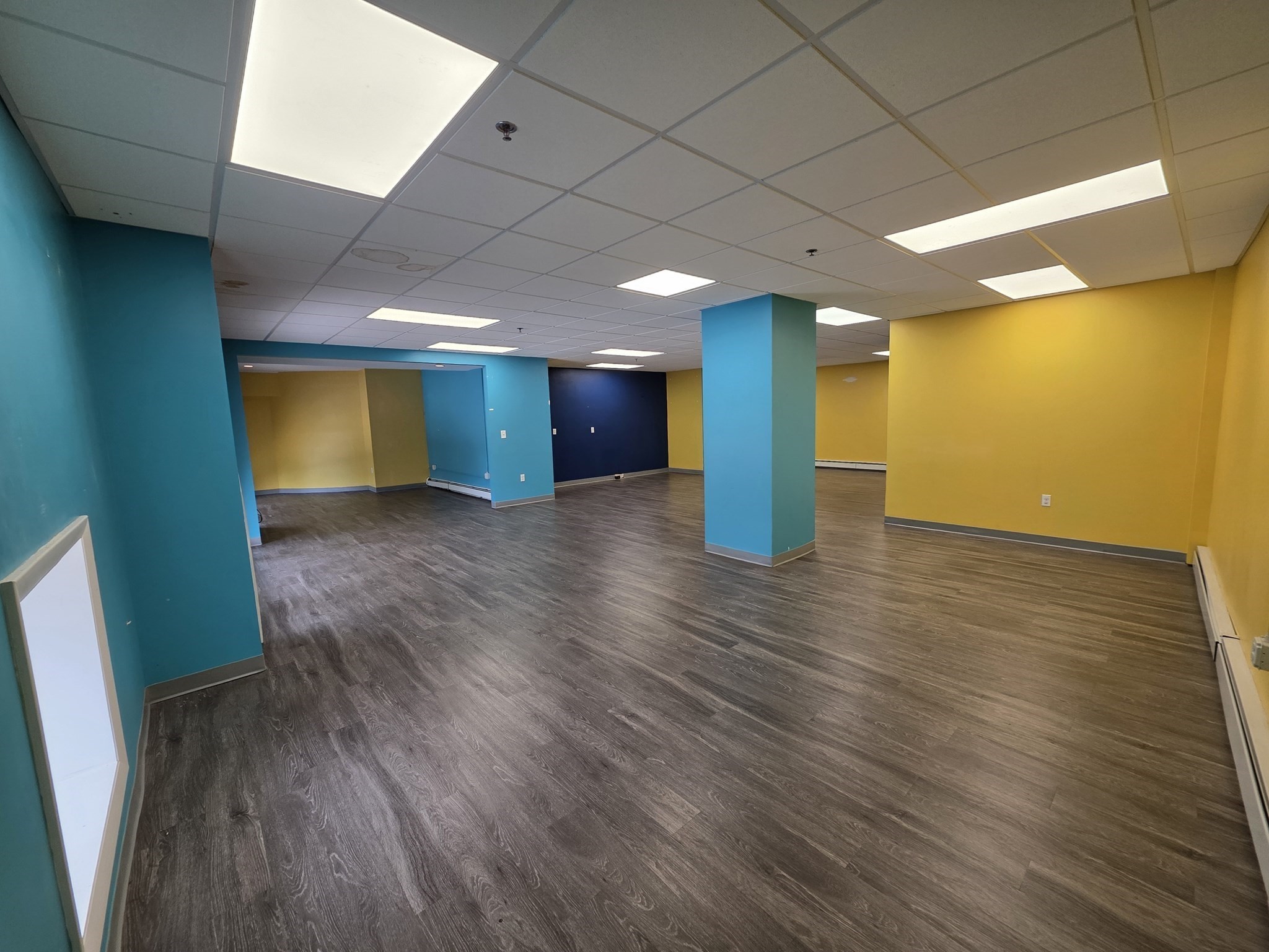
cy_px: 476
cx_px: 634
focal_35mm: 13
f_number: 1.9
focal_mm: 2.2
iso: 100
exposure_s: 1/120
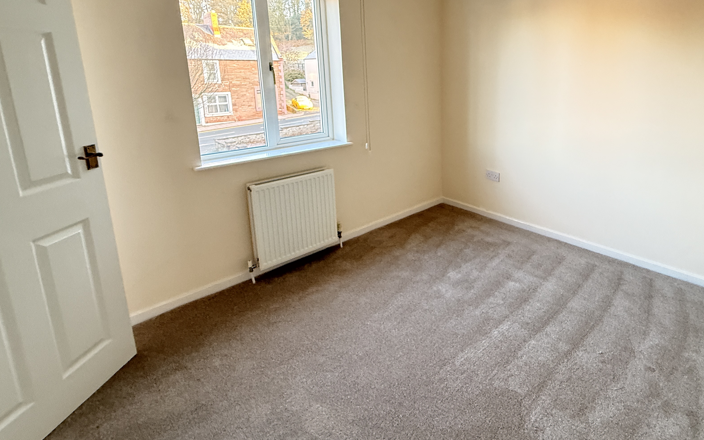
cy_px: 140
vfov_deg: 60.5
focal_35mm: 19
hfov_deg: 86.2
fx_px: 365
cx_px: 441
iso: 500
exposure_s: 1/60
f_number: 2.2
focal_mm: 2.22
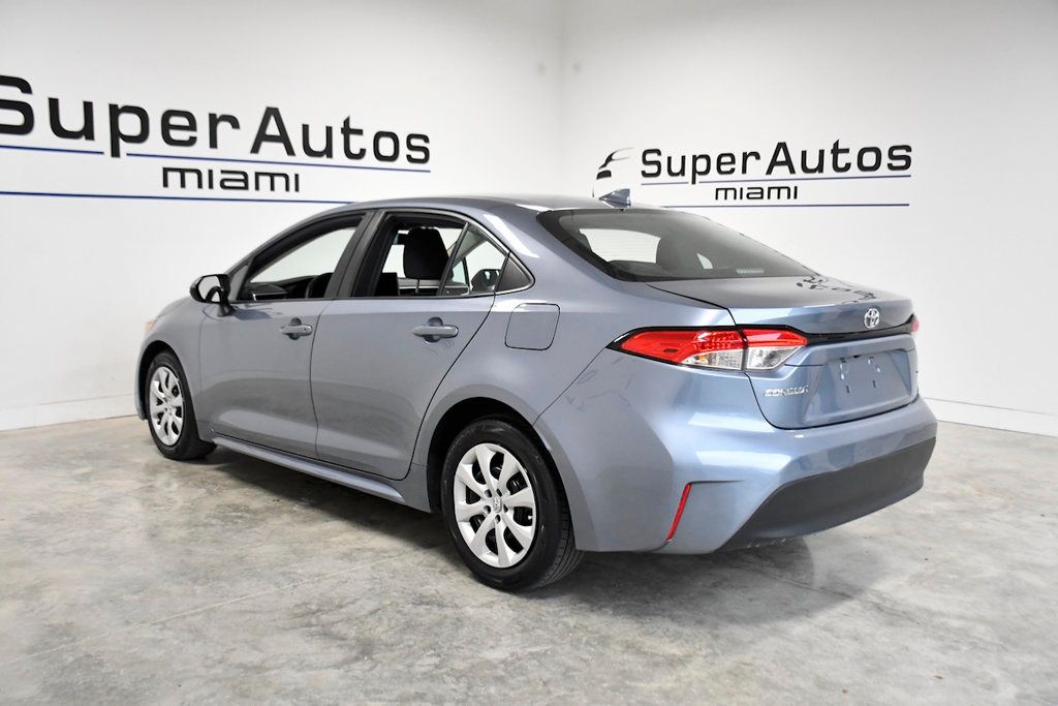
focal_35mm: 33
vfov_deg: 40.0
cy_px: 353
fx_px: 970
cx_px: 529
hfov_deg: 57.2
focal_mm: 22
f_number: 3.5
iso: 2500
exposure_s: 1/800
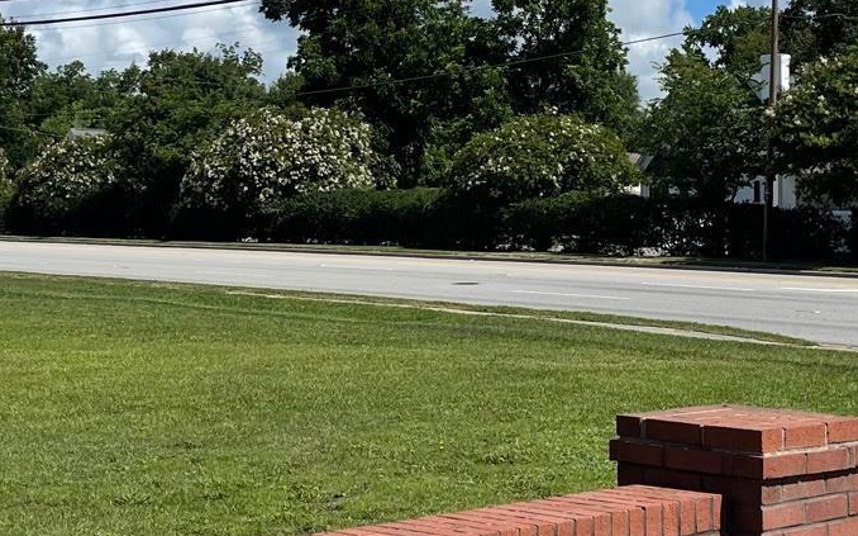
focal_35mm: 82
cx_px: 458
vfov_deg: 15.7
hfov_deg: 25.2
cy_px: 51
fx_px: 1916
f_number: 1.6
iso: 32
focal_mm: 5.1
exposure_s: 1/6250
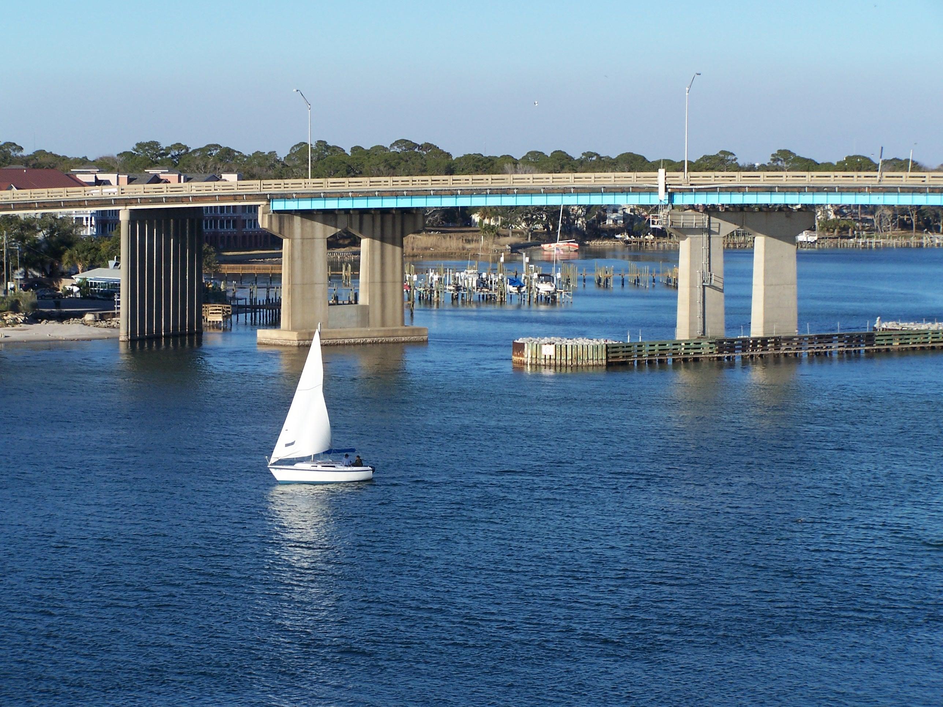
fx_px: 3187
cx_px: 472
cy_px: 354
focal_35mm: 117
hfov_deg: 16.8
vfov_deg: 12.7
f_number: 4.5
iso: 80
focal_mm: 19.4
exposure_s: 1/750
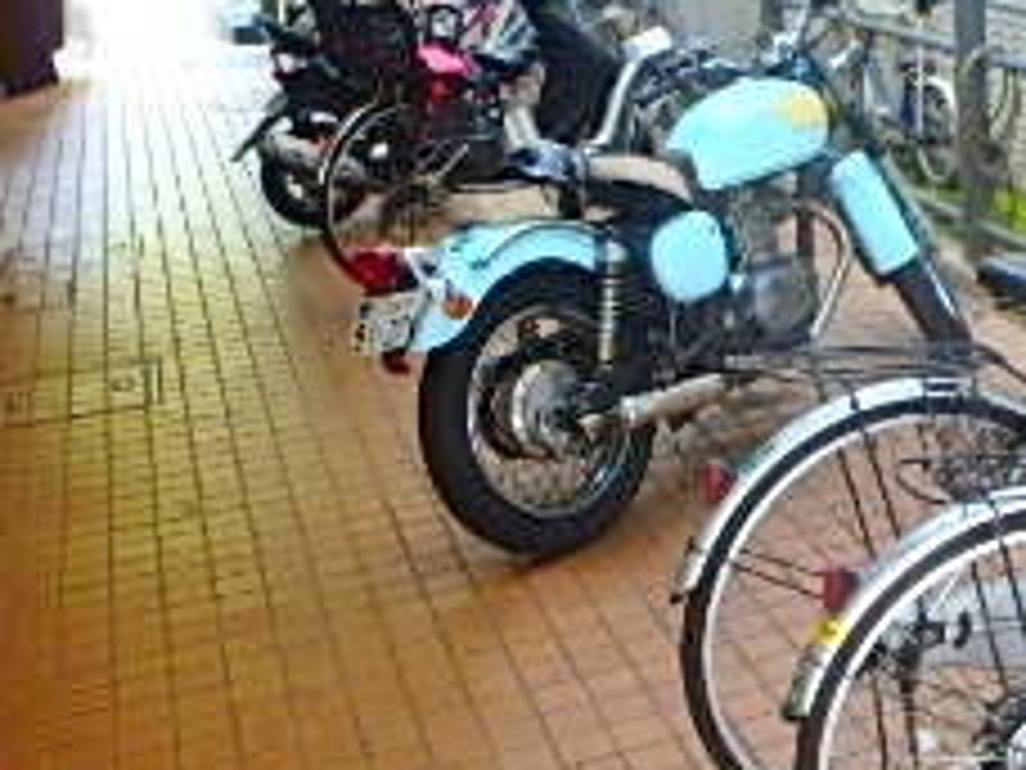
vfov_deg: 24.5
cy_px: 176
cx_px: 1008
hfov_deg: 30.5
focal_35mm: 59
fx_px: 1749
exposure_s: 1/40
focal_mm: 3.7
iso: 200
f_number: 3.5
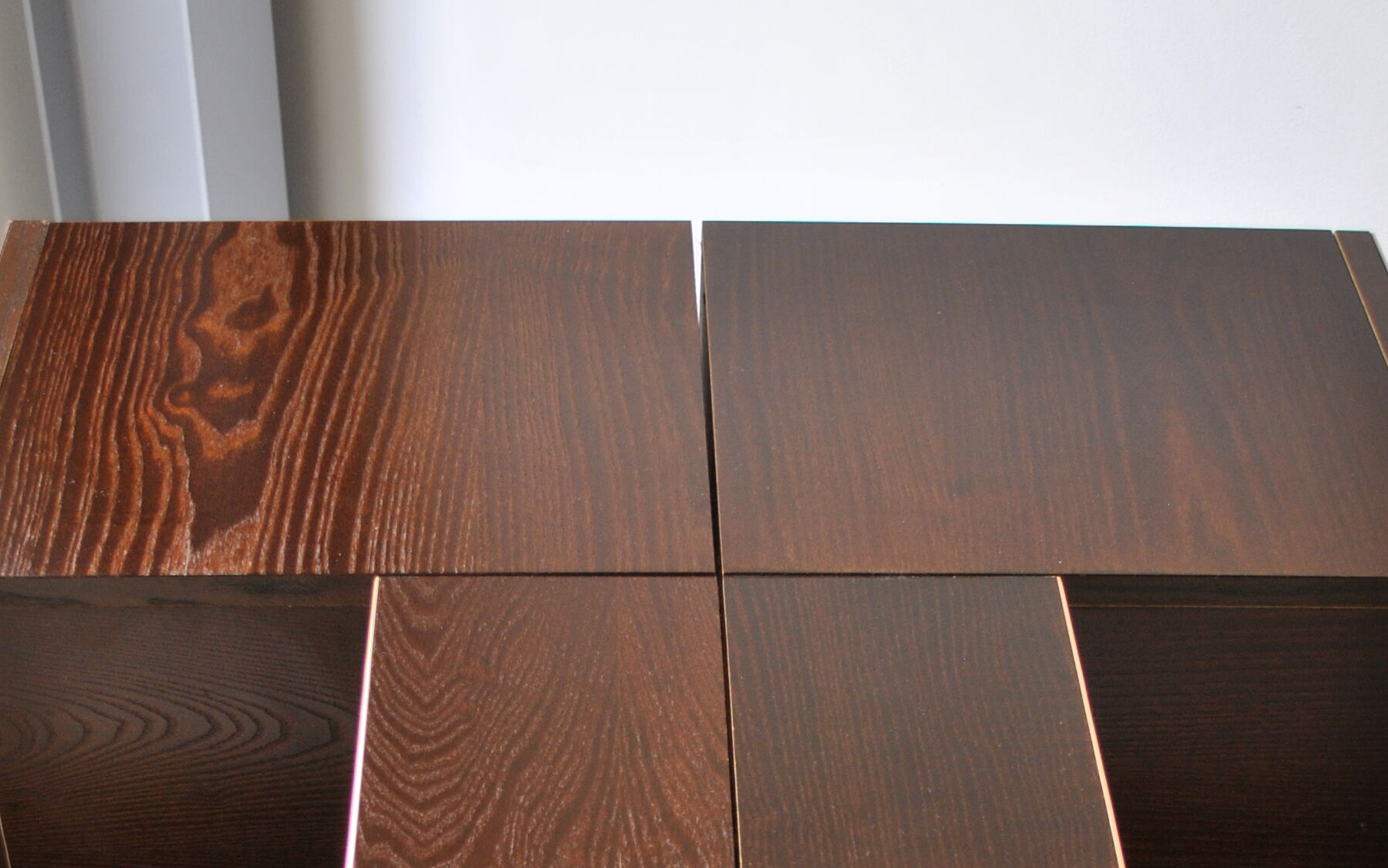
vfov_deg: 17.1
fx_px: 2724
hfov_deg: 28.6
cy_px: 1093
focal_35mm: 72
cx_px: 726
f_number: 3.8
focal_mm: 22
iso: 200
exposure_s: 1/50
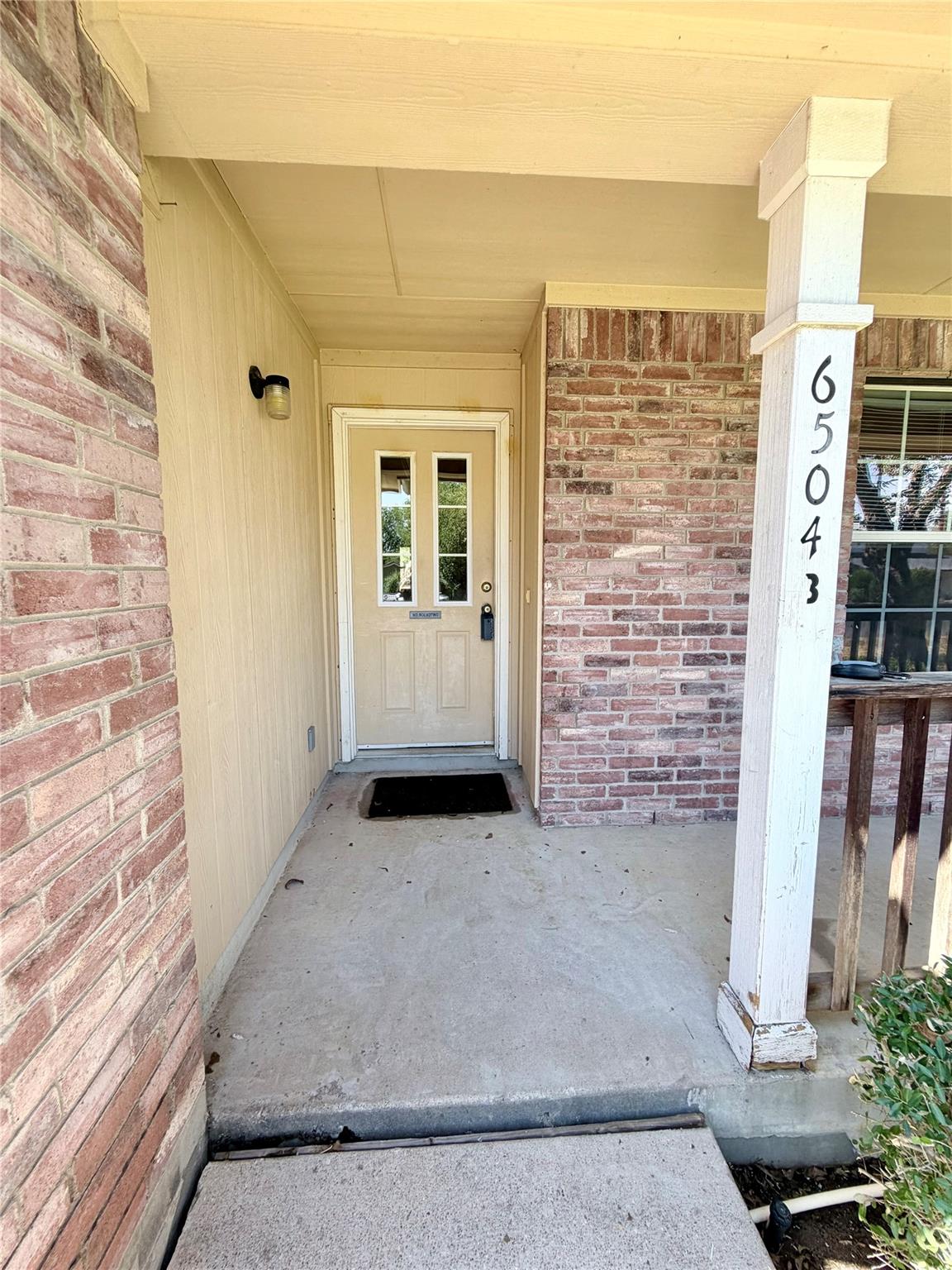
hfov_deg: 85.7
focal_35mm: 14
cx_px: 476
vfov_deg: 102.1
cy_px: 635
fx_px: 513
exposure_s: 1/198
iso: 40
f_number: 2.2
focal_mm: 2.22
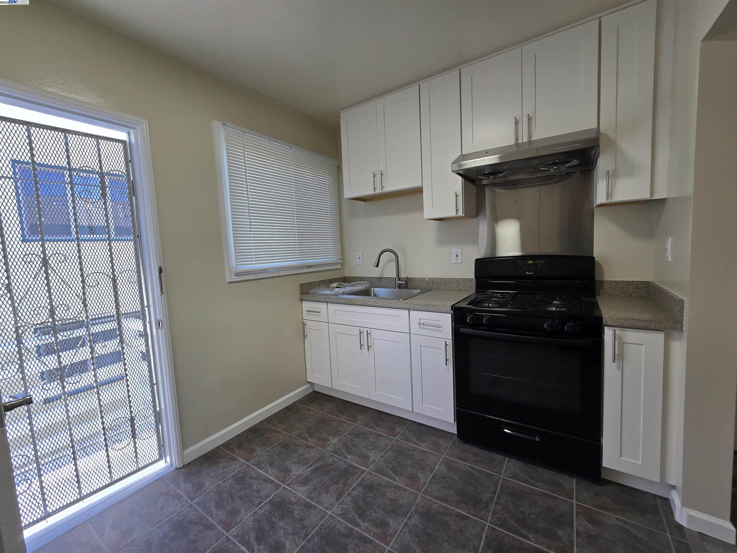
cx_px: 368
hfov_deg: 106.2
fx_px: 277
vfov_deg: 89.9
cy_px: 276
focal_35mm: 13
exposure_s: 1/120
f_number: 2.2
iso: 80
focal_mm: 2.2
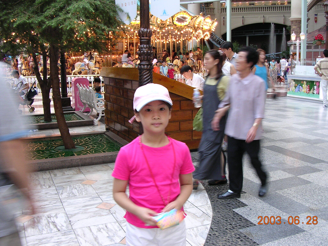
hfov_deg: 49.0
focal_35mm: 38
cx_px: 164
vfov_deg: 37.7
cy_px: 123
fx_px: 360
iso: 100
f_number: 2.8
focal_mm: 5.8
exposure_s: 1/12.4
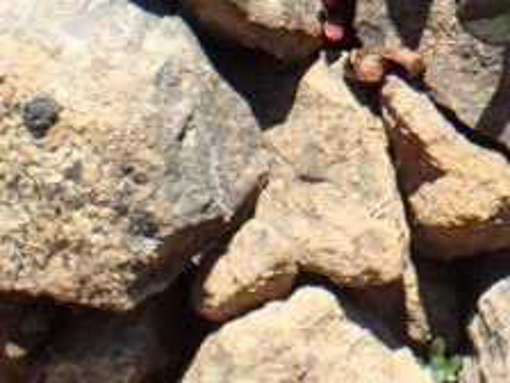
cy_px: -383
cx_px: 692
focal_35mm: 137
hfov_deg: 13.8
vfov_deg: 10.0
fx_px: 2018
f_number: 3.2
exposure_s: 1/800
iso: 100
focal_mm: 5.5
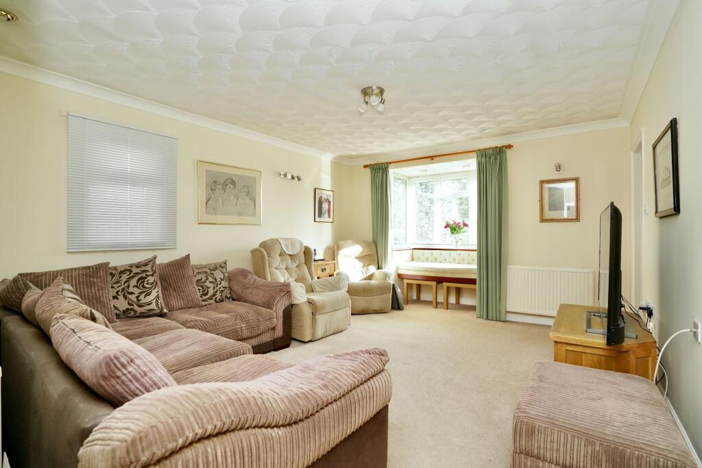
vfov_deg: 73.8
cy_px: 234
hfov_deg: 96.7
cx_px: 351
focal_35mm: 16
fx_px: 312
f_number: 4
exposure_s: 1/160
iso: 640
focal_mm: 16
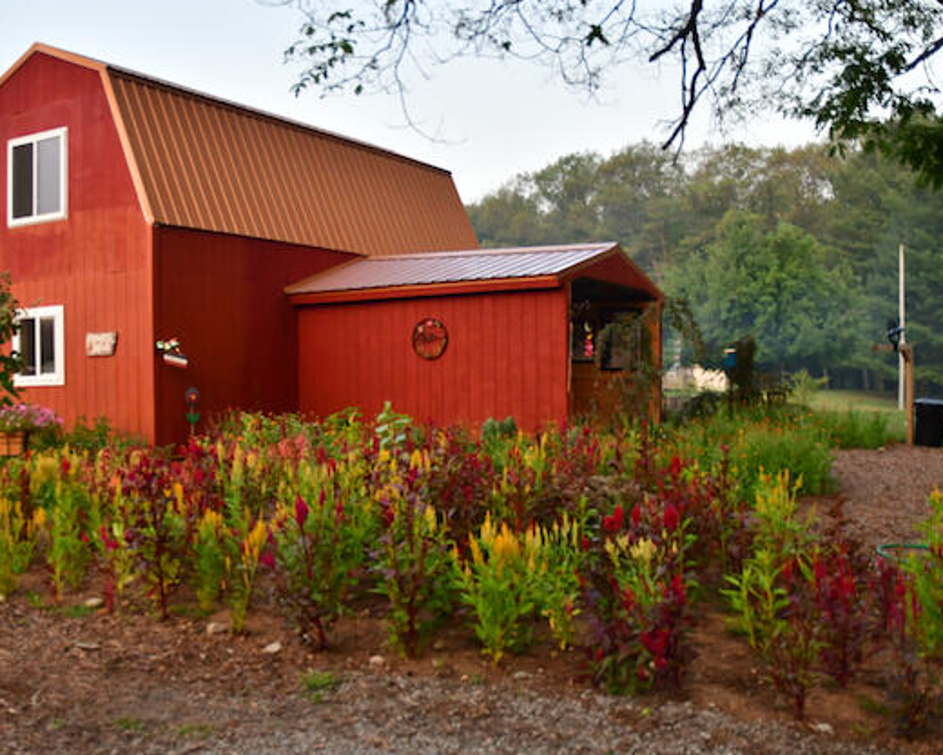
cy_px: 380
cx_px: 388
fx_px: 1033
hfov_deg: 48.8
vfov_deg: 40.1
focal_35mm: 37
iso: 900
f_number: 2.8
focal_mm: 16
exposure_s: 1/800
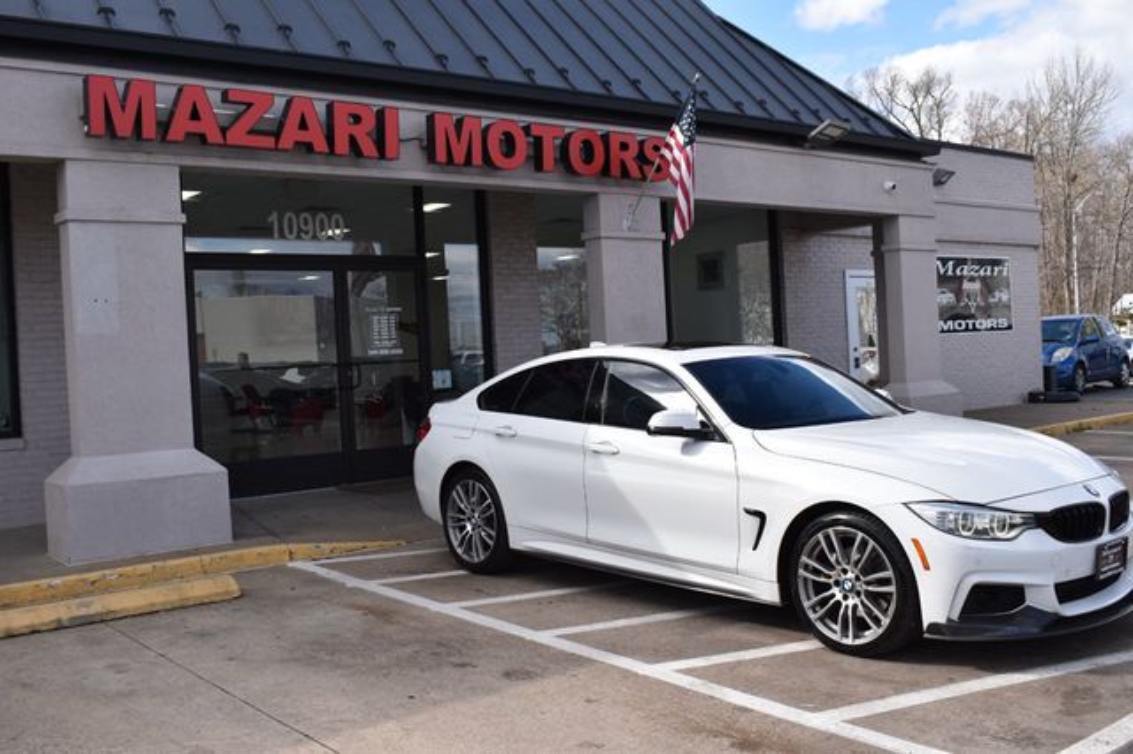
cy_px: 377
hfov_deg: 53.2
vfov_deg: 36.8
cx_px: 566
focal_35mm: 36
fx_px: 1132
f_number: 8
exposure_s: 1/400
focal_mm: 24
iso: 200
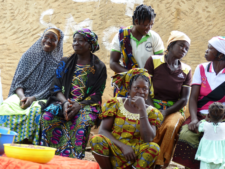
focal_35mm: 147
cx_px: 112
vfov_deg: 10.1
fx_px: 955
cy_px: 84
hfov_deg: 13.4
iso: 100
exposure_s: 1/100
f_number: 2.8
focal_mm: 26.5
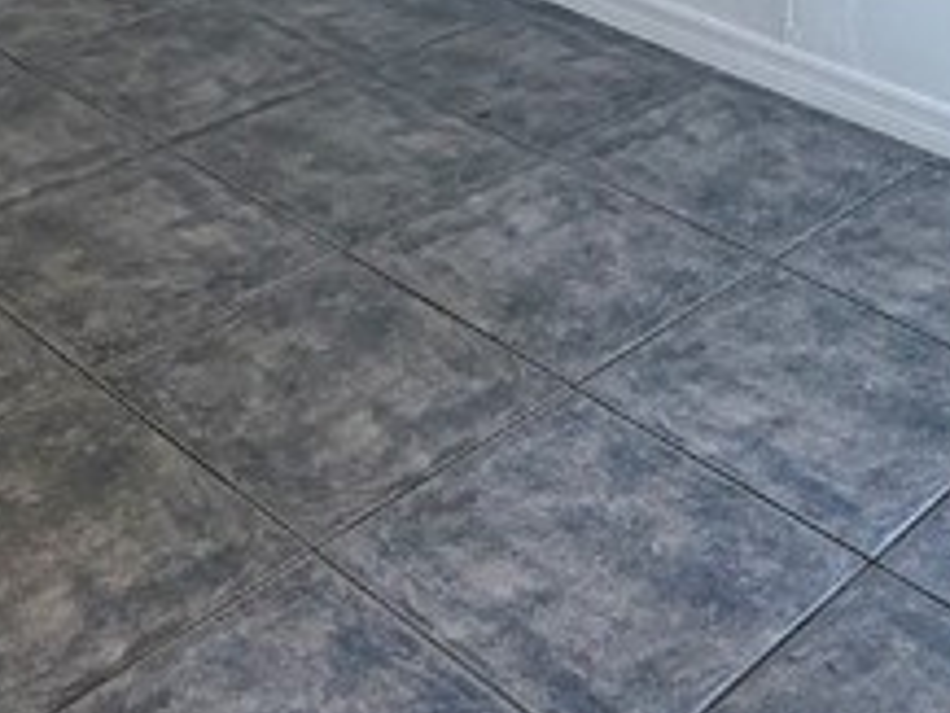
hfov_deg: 29.4
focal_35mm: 66
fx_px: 1812
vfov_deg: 19.6
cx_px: 455
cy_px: -337
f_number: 2.2
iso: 160
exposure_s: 1/120
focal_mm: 2.22
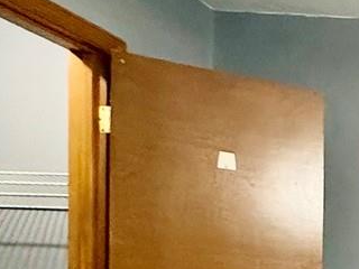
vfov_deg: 19.2
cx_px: 764
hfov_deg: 17.3
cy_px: 361
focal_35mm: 70
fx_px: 726
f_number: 2.2
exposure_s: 1/60
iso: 640
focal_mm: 2.22
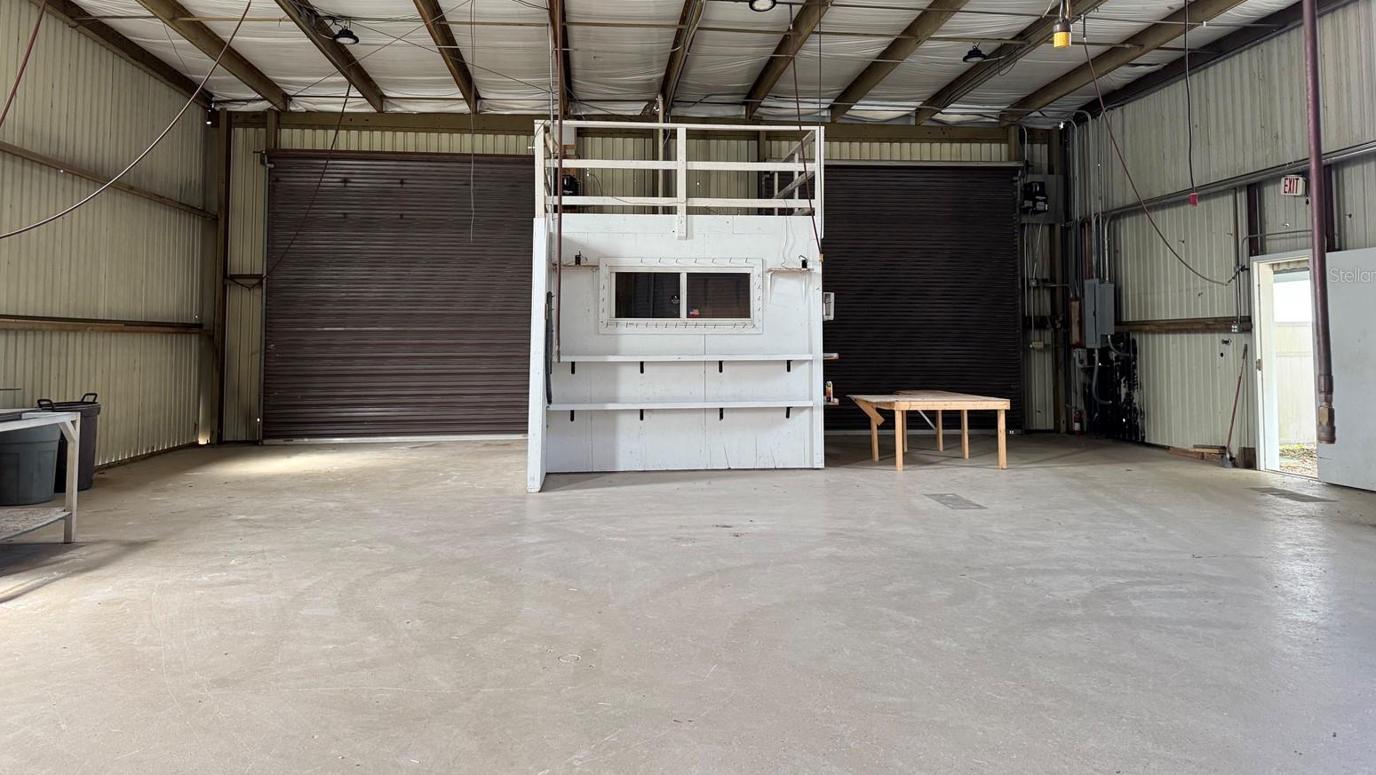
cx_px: 703
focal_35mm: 27
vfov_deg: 42.5
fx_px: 985
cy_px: 275
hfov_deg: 69.8
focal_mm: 6.76
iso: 200
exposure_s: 1/84
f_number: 1.78
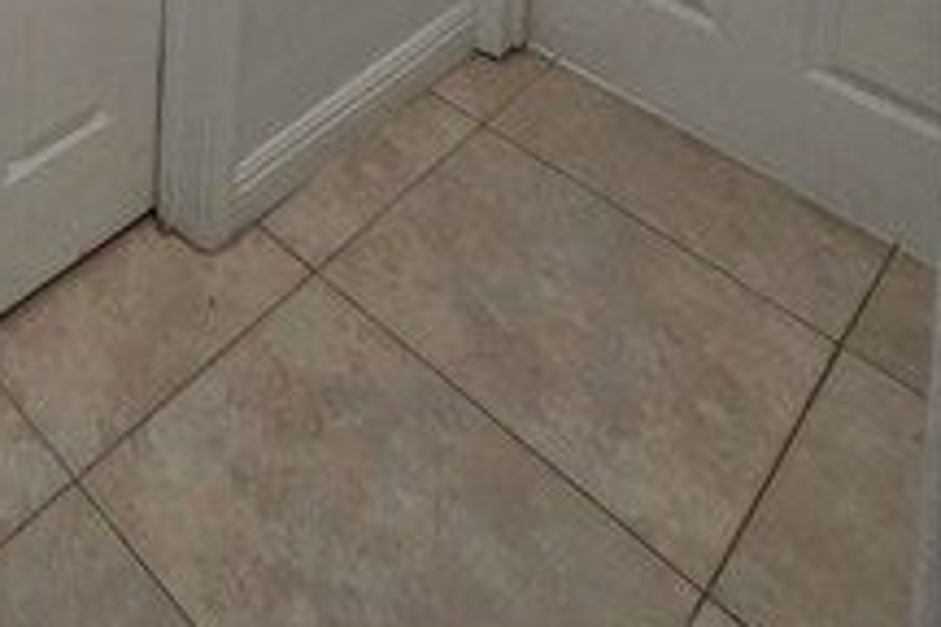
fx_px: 1045
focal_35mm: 40
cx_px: -91
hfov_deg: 39.6
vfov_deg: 18.8
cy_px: -649
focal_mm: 2.2
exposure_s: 1/120
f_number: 1.9
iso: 250
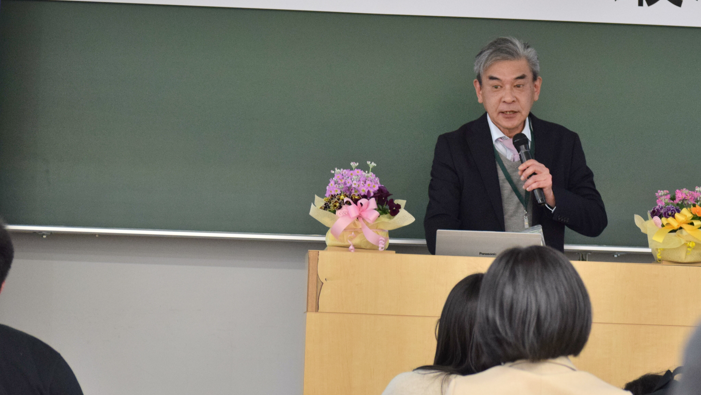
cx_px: 508
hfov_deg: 14.1
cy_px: 148
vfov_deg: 8.0
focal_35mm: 152
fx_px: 2825
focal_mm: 66
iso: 1400
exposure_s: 1/60
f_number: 4
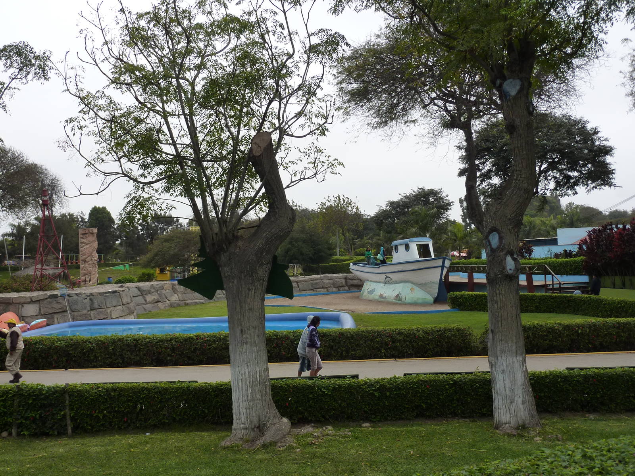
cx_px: 318
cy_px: 238
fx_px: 679
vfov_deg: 38.7
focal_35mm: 37
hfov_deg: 50.1
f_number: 4
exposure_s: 1/200
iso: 125
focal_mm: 6.1
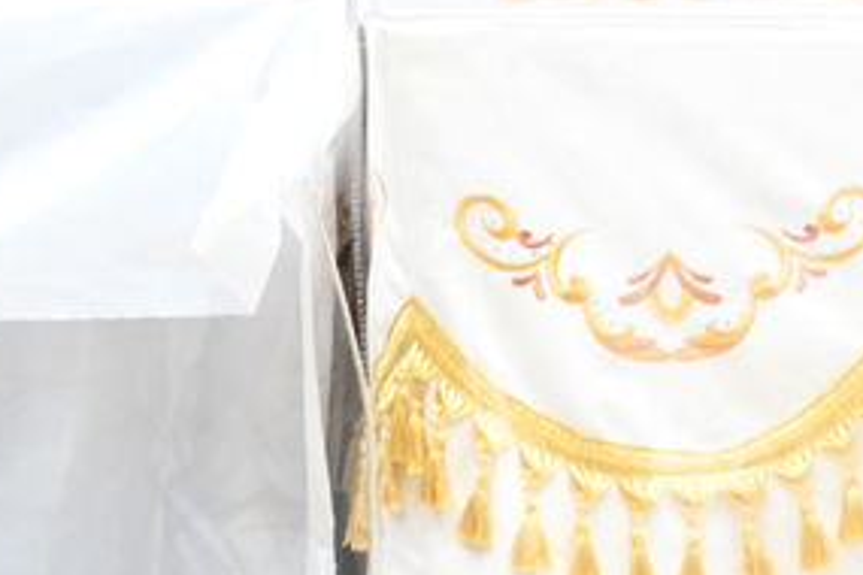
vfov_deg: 1.4
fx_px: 23539
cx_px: 718
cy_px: -616
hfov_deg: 2.1
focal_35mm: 982
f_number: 5.6
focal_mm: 200
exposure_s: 1/125
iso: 3200
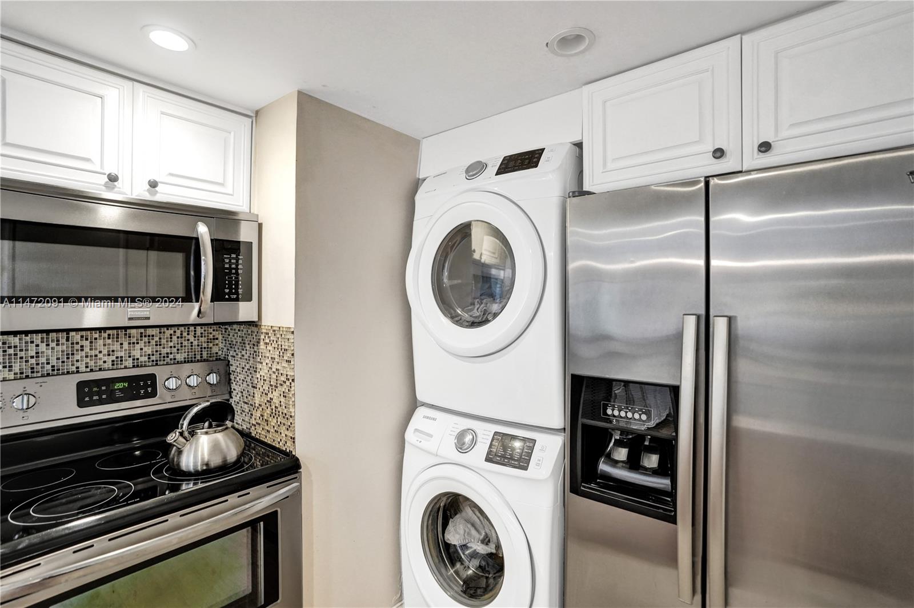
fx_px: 406
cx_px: 457
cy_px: 304
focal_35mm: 16
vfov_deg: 73.7
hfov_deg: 96.8
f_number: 2.8
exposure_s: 1/50
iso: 1600
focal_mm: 16
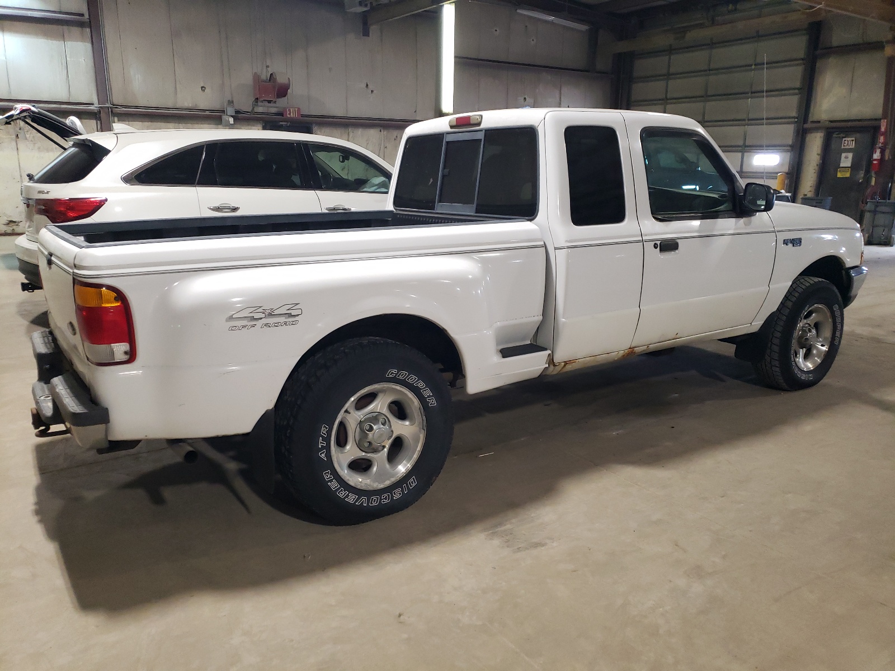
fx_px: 672
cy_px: 336
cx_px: 448
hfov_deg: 67.3
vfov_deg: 53.1
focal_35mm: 26
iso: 239
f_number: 1.5
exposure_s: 1/60.2
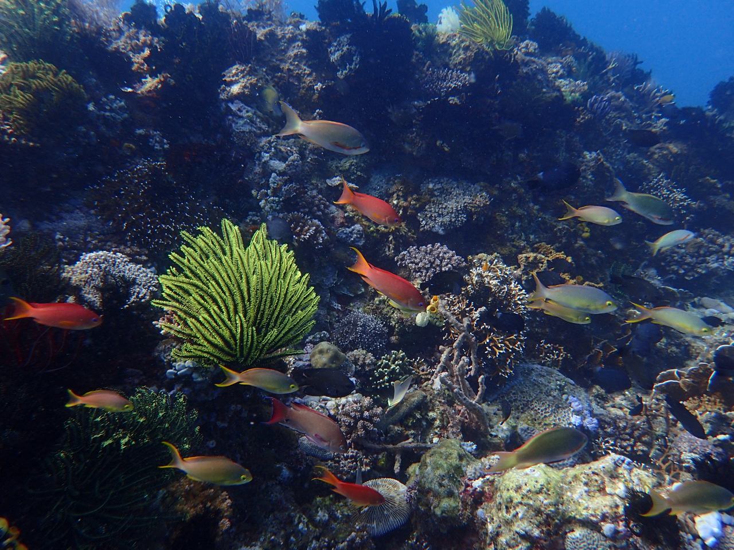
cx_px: 367
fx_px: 382
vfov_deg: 71.6
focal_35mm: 18
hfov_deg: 87.8
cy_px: 275
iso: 100
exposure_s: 1/200
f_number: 2.8
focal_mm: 3.33
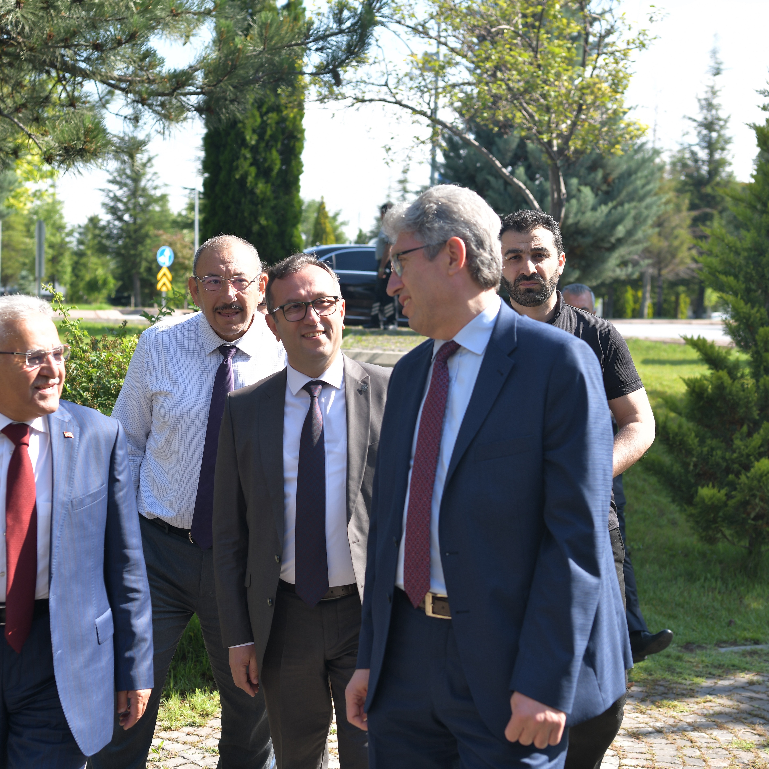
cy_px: 380
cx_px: 324
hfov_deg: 27.7
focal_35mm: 62
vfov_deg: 27.7
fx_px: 1558
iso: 125
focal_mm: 48
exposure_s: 1/320
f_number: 4
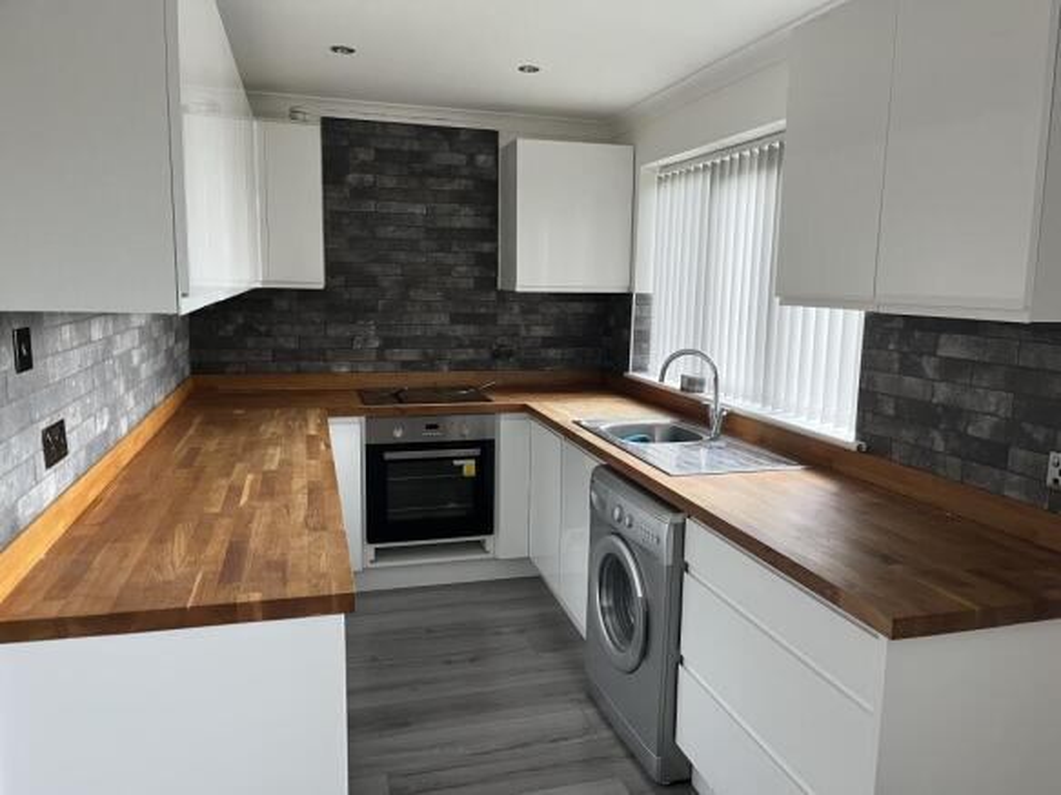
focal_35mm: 26
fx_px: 797
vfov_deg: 53.0
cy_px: 398
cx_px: 530
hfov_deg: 67.3
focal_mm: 5.1
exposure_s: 1/60
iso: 160
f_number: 1.6
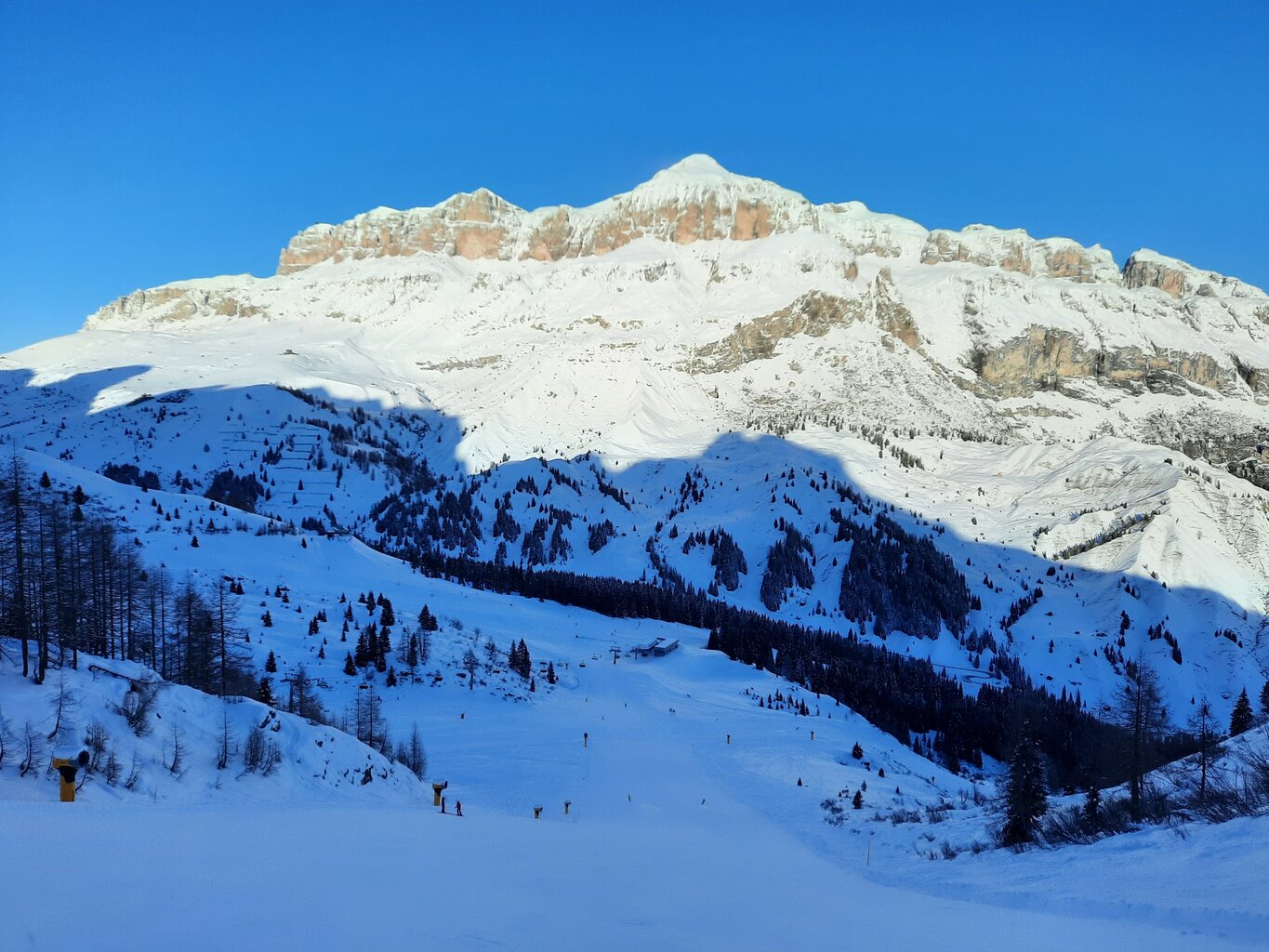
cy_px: 476
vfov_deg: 54.9
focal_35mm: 25
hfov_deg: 69.4
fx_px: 917
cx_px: 634
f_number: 2
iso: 32
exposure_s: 1/1312
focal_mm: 4.6
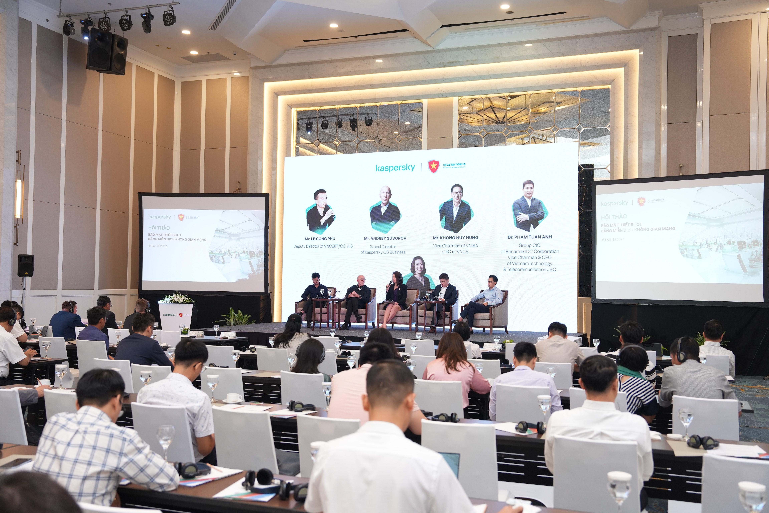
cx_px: 384
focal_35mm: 36
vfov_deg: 36.9
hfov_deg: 53.1
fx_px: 769
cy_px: 256
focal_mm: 36
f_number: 3.2
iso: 640
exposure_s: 1/80
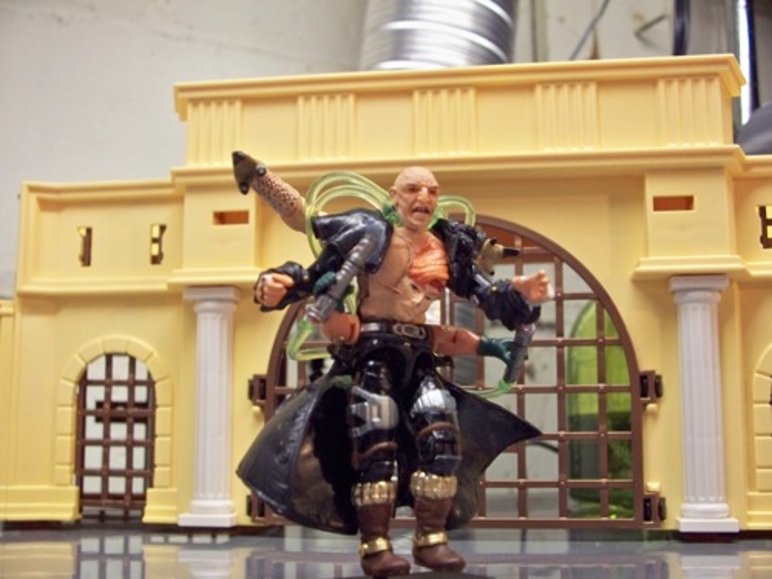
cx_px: 386
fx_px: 1026
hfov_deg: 41.2
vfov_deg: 31.5
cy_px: 290
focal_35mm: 46
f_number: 2.9
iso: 400
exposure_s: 1/60
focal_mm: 9.86
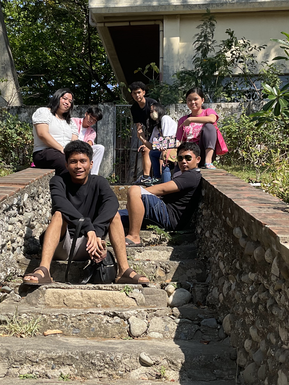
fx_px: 323
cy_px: 192
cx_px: 144
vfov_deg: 61.7
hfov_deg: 48.2
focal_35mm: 29
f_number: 1.8
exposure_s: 1/1250
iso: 16
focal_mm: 3
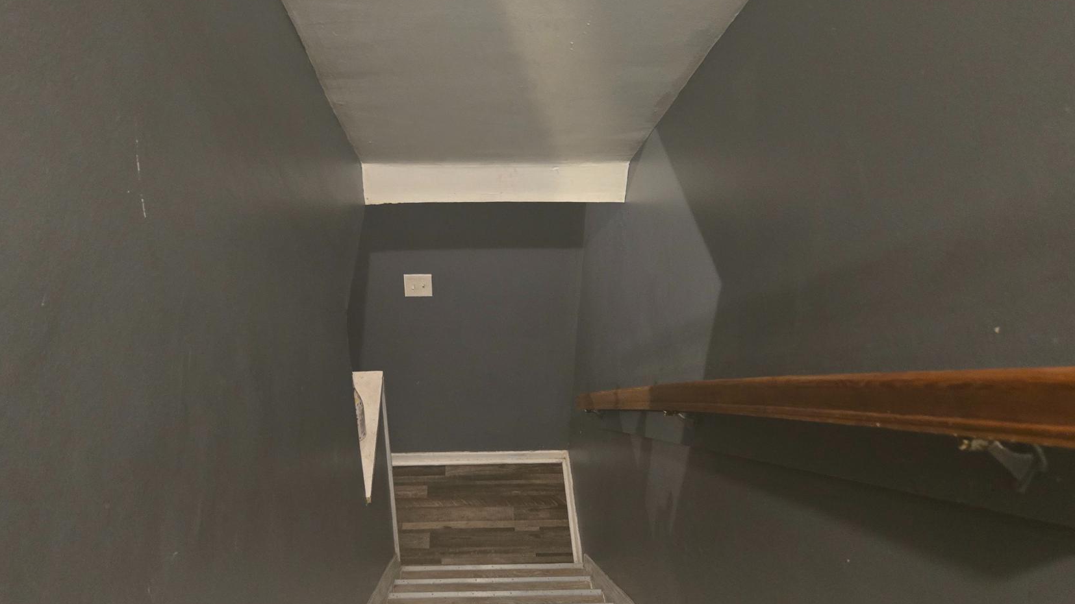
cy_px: 261
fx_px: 884
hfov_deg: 62.6
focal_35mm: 31
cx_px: 507
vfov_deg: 37.7
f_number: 1.8
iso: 1250
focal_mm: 5.4
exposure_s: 1/20
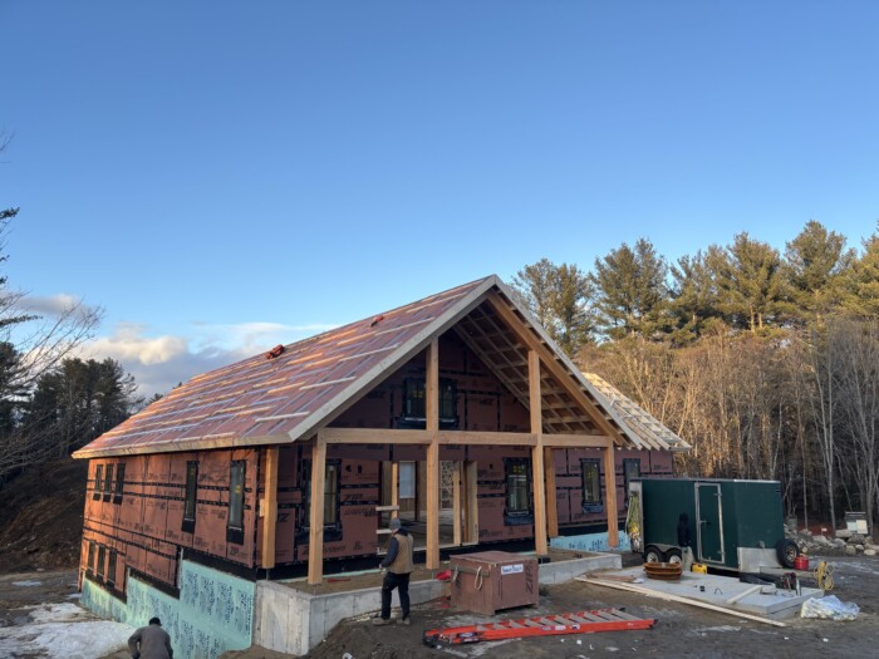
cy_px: 330
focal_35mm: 26
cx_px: 440
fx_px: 660
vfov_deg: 53.1
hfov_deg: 67.3
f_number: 1.6
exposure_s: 1/943
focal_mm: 5.96
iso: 50
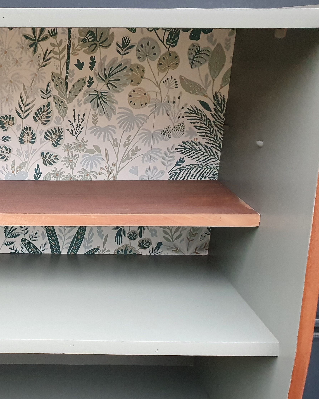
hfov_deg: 31.0
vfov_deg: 40.2
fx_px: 543
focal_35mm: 46
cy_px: 230
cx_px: 20
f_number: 2.4
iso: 800
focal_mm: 4.32
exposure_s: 1/50
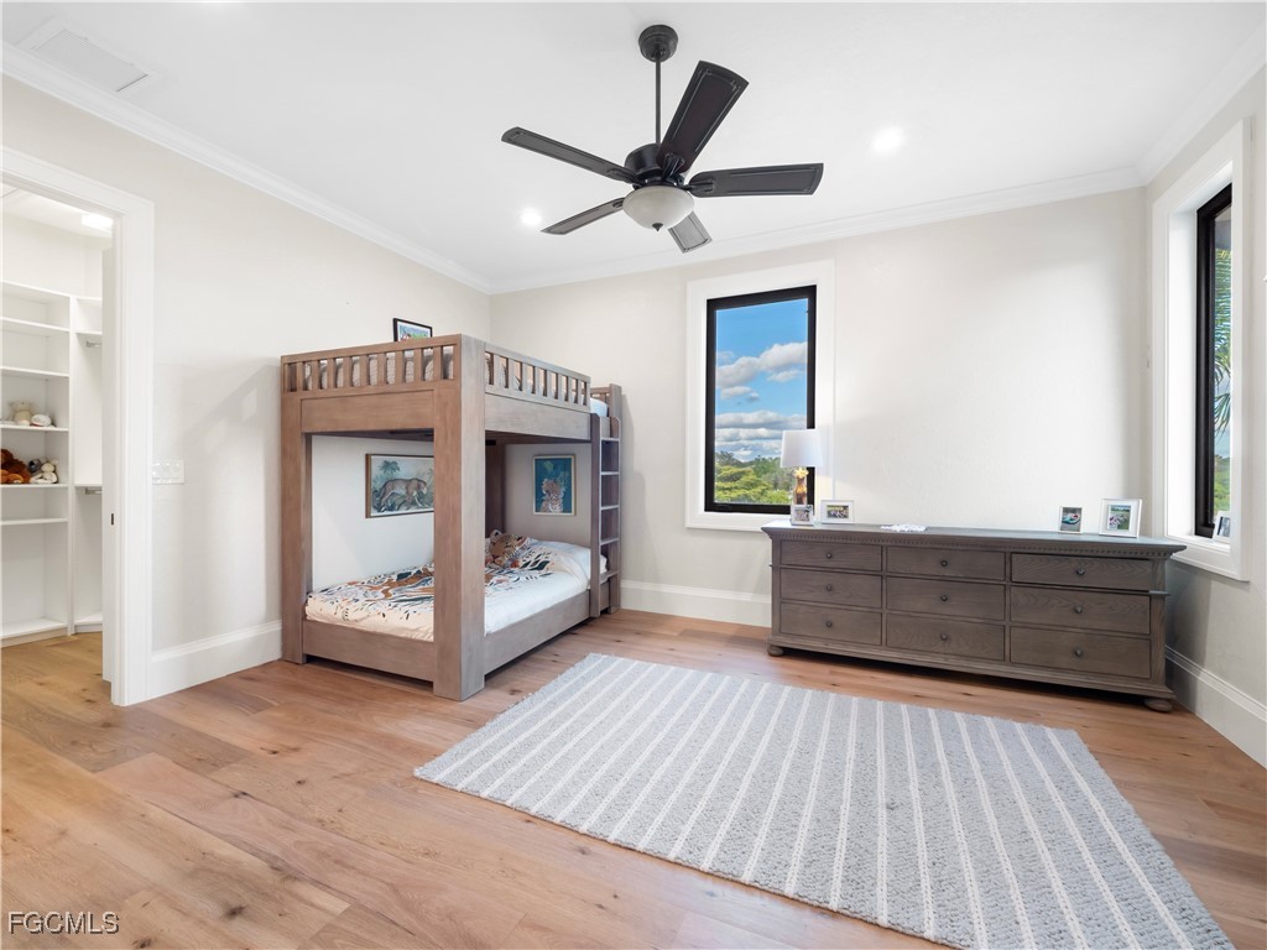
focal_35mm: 14
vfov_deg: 85.7
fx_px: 512
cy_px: 475
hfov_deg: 102.1
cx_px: 634
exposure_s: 1/5
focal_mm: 7
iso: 200
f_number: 7.1
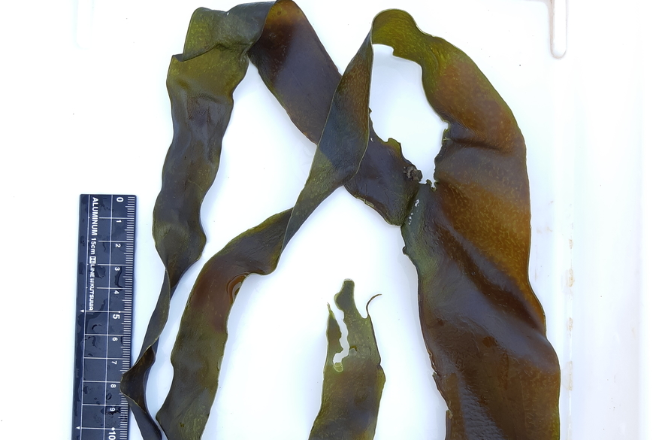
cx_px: 335
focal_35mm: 37
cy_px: 331
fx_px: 677
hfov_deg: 51.9
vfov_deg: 35.2
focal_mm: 3.93
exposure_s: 1/146
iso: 40
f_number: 1.7
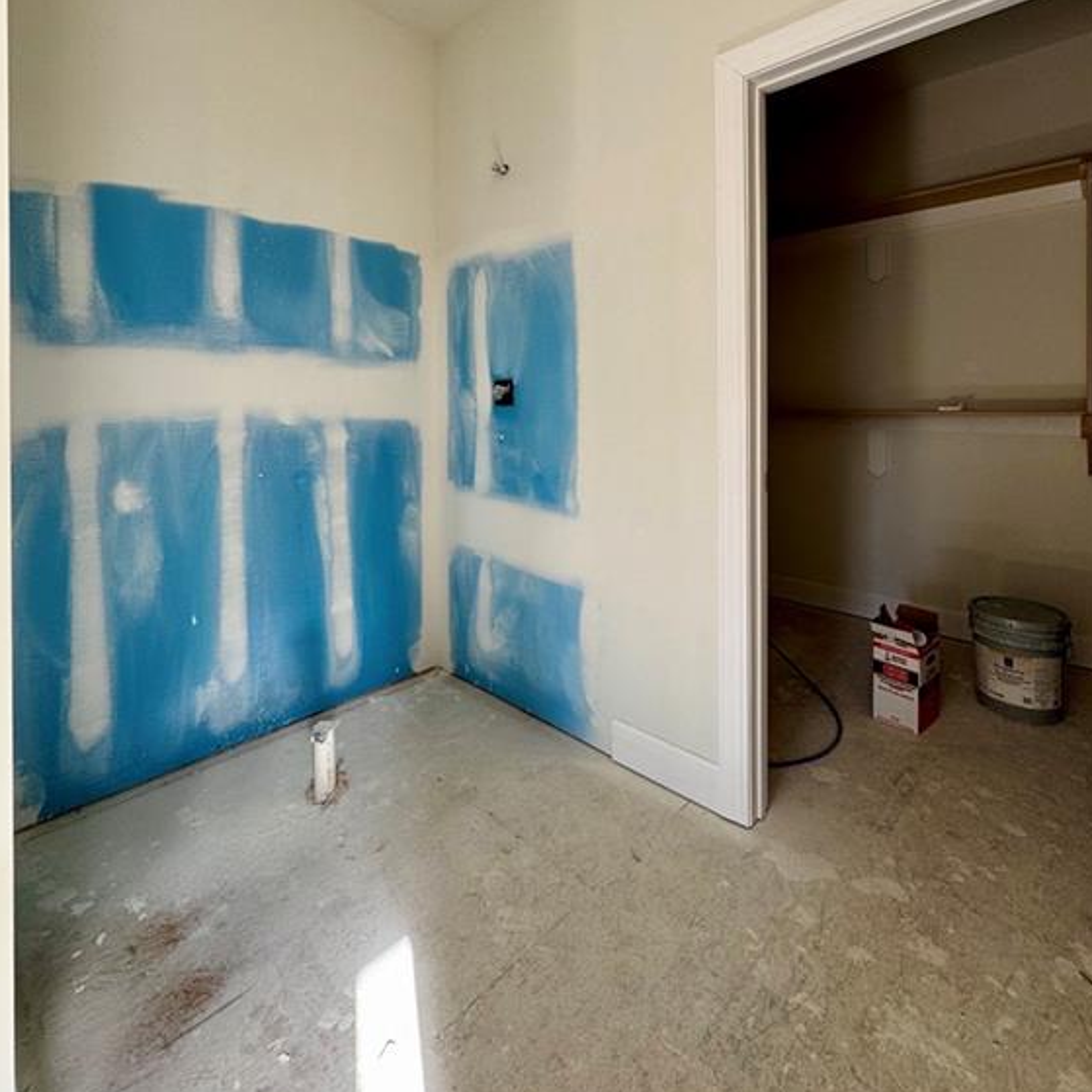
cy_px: 399
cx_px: 539
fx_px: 607
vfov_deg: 82.1
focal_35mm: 17
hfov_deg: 84.0
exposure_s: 1/99
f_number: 2.2
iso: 125
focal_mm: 2.22
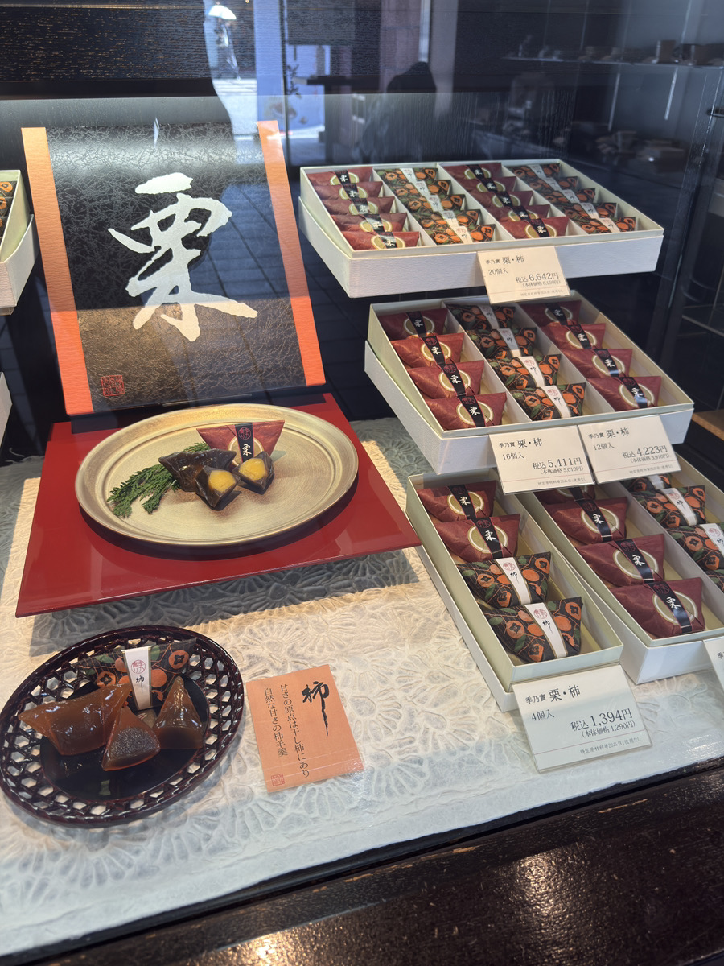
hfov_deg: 56.8
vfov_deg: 71.6
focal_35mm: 24
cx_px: 362
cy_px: 483
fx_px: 669
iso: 125
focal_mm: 6.76
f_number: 1.78
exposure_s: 1/60
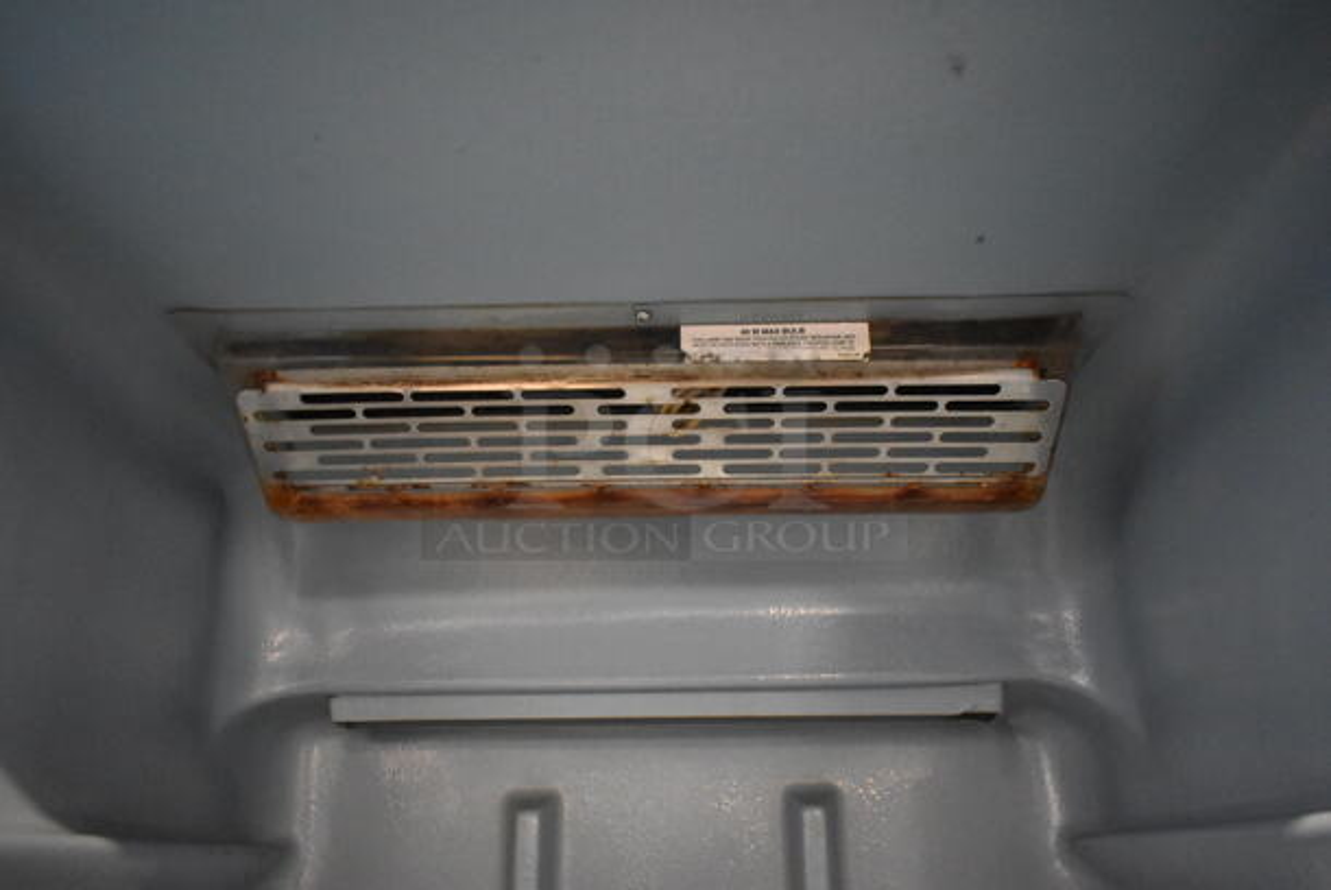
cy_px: 445
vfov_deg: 48.0
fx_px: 999
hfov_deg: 67.3
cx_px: 666
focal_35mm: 27
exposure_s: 1/30
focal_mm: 18
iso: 7200
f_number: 3.5
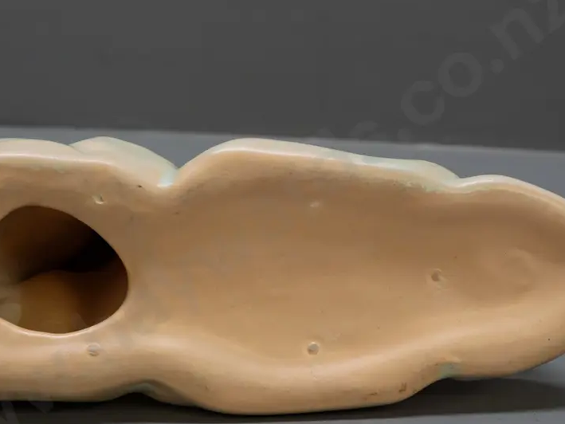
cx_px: 240
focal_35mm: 78
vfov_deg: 18.9
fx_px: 1273
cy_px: 239
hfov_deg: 25.0
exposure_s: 1/250
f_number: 5.6
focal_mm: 27
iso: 3200
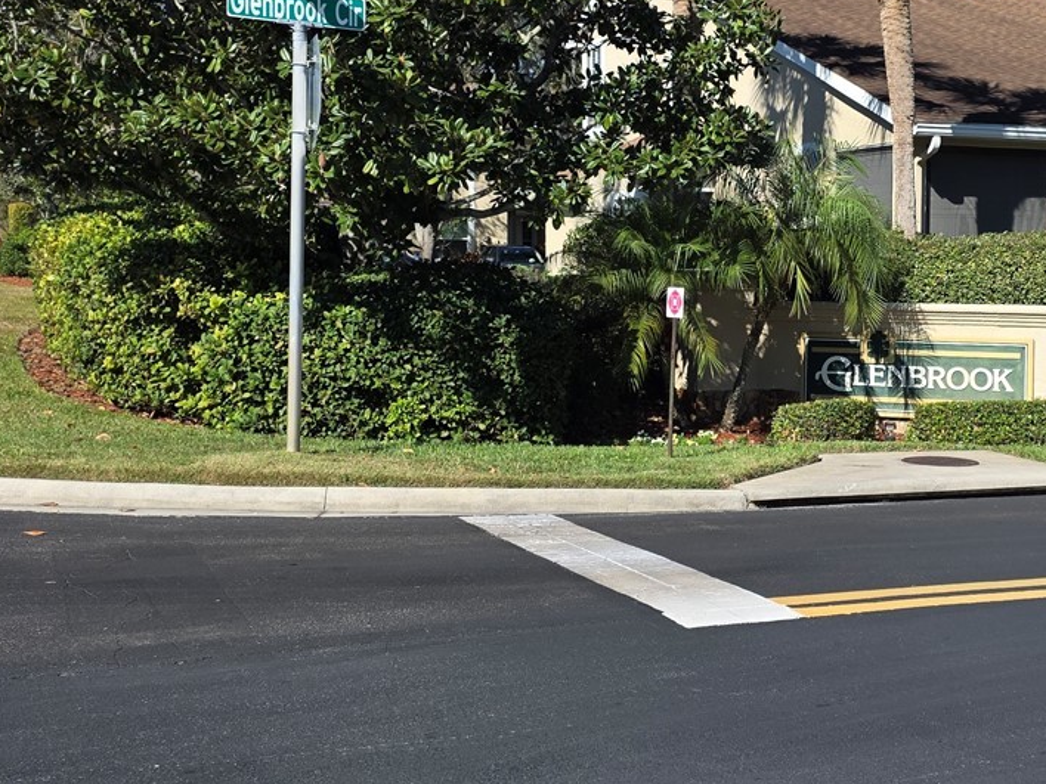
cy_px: 325
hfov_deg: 35.8
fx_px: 1571
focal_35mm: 52
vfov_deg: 28.0
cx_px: 813
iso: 80
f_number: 1.7
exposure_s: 1/5778
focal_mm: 6.25
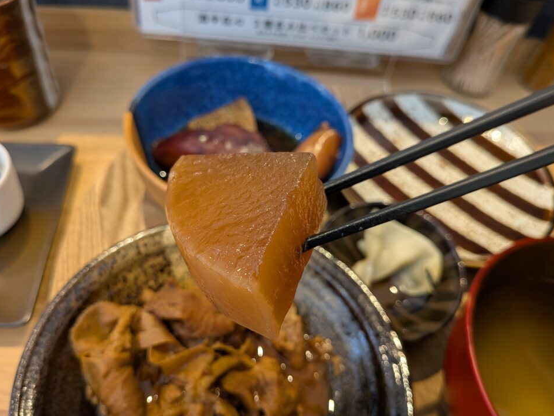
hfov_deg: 67.2
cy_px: 209
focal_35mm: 26
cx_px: 257
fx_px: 416
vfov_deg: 53.1
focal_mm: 4.53
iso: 146
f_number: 1.7
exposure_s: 1/100
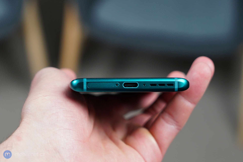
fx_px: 317
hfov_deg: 41.9
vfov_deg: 28.6
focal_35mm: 47
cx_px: 122
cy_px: 81
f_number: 4
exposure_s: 1/160
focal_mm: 47
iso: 800
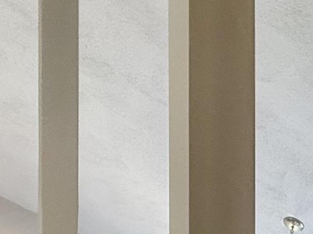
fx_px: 696
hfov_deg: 22.2
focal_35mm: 77
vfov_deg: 13.7
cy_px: 563
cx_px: 430
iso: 100
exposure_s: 1/120
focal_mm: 2.22
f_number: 2.2
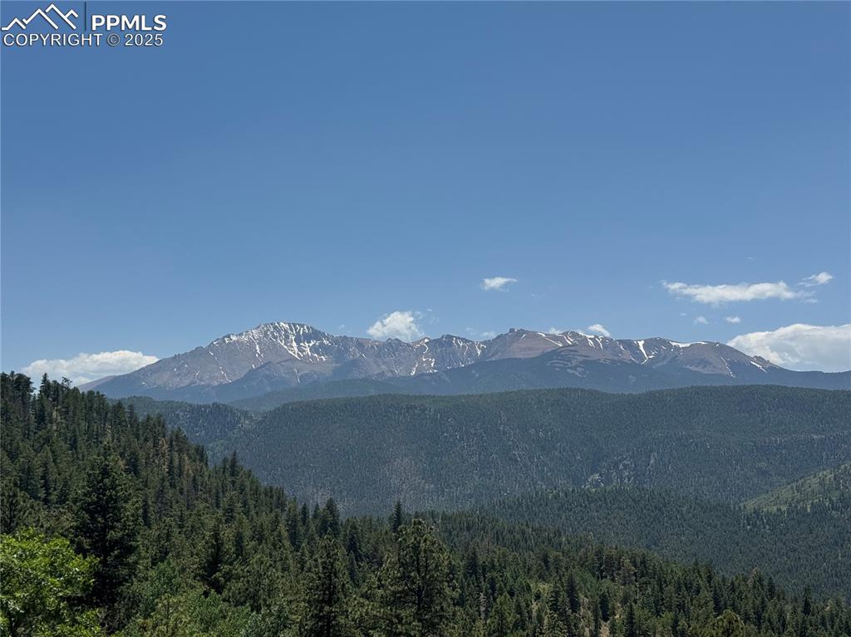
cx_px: 426
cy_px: 318
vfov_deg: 30.2
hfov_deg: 39.7
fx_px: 1179
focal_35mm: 48
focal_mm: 6.76
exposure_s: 1/7937
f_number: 1.78
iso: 64
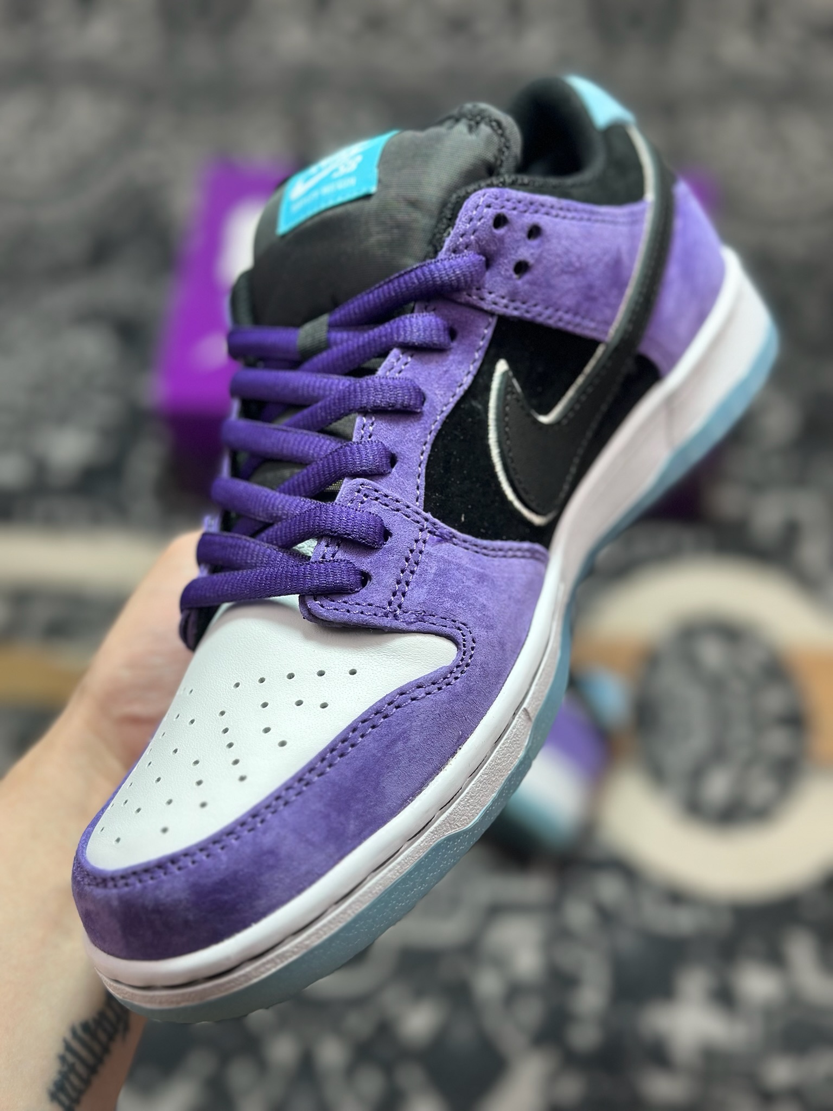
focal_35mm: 48
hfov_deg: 30.3
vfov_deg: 39.7
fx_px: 1540
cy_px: 556
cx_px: 416
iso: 80
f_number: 1.78
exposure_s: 1/463
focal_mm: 6.86
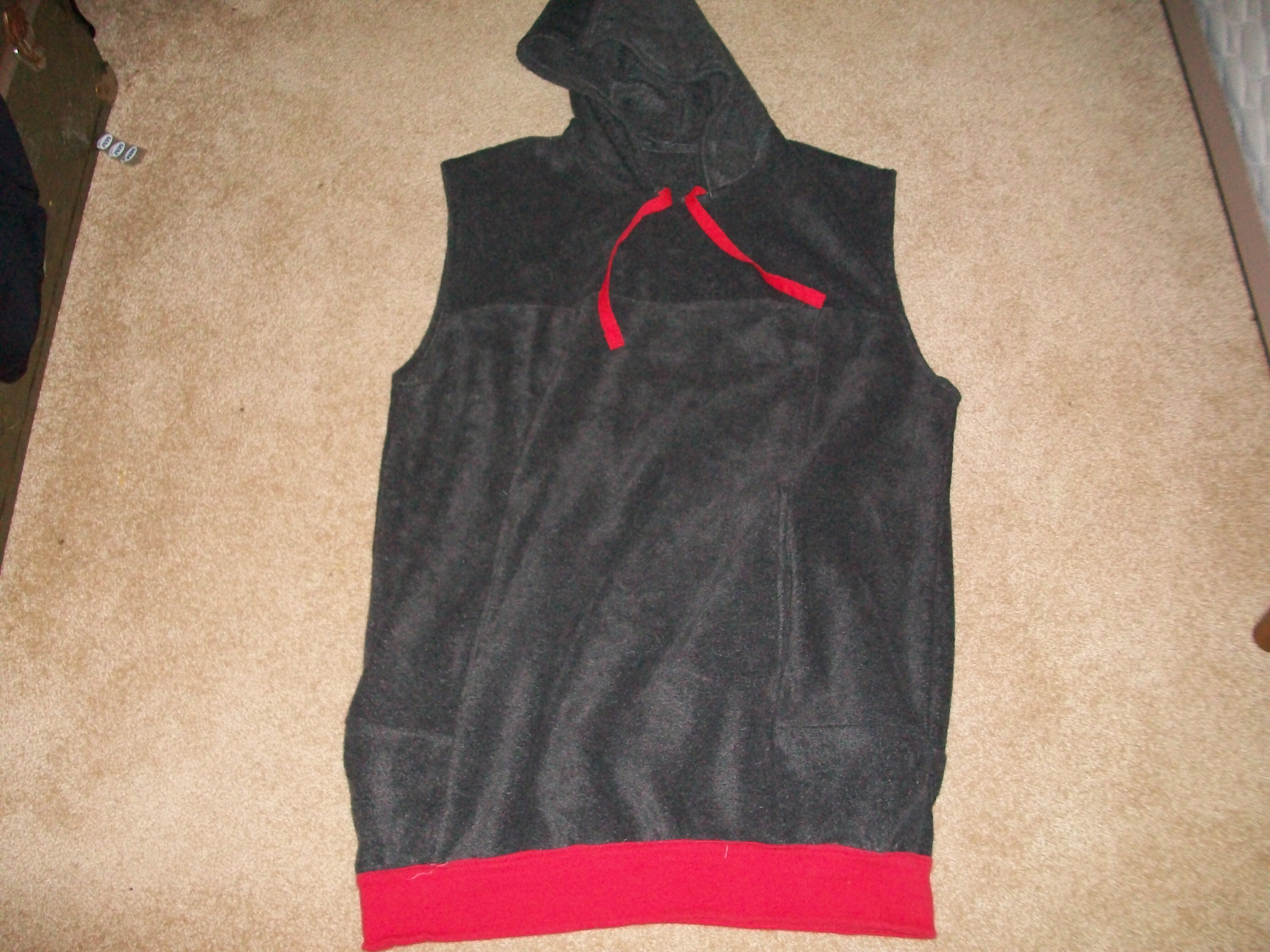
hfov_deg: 54.0
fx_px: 1247
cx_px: 635
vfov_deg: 41.8
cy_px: 476
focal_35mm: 34
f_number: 2.8
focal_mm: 5.7
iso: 200
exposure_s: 1/125
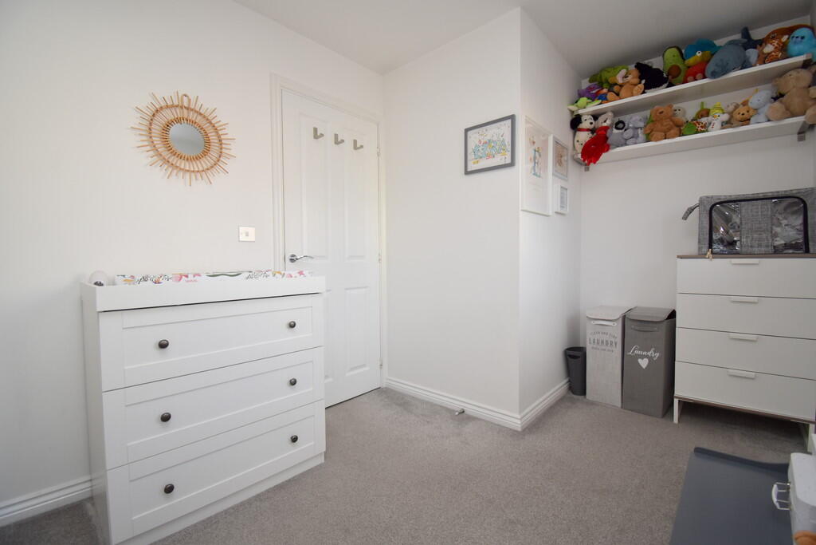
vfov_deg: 77.3
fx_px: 340
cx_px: 408
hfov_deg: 100.4
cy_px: 272
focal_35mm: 15
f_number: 5
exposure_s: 1/200
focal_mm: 10
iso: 500
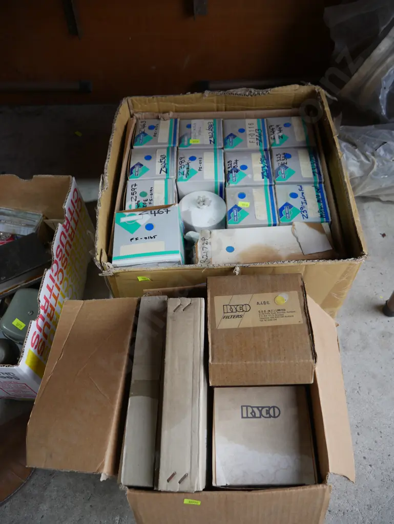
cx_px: 197
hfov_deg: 49.8
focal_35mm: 28
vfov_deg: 63.4
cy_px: 262
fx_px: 425
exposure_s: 1/100
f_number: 3.5
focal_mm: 14
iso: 200
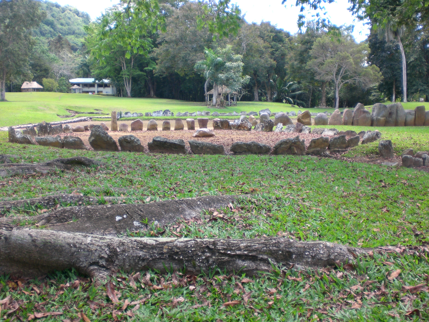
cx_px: 214
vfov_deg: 37.7
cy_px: 161
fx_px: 471
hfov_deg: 49.0
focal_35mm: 38
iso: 100
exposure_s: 1/160
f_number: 3.1
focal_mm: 6.3
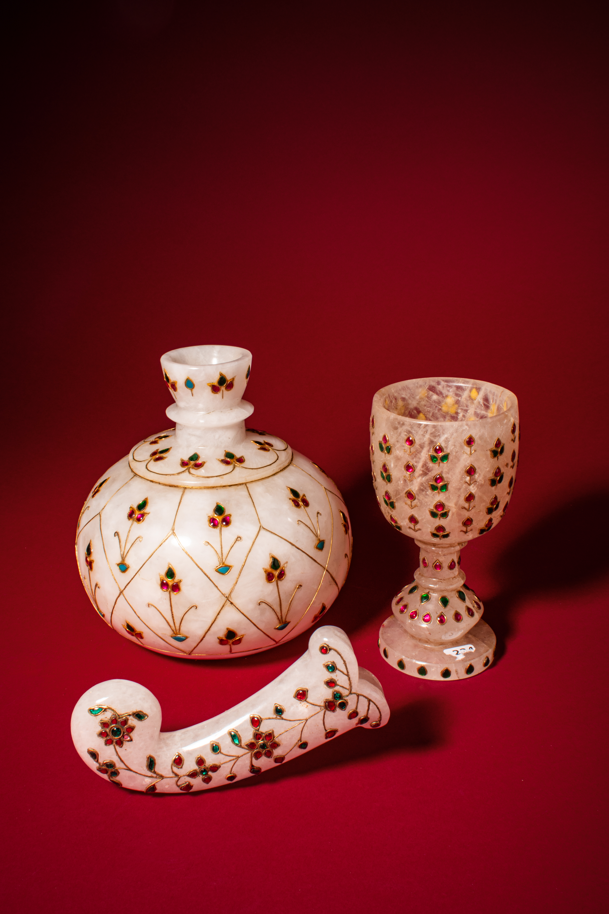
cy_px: 457
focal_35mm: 40
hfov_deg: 33.0
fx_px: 1028
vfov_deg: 47.9
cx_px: 304
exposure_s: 1/125
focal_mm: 27
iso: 100
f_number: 25
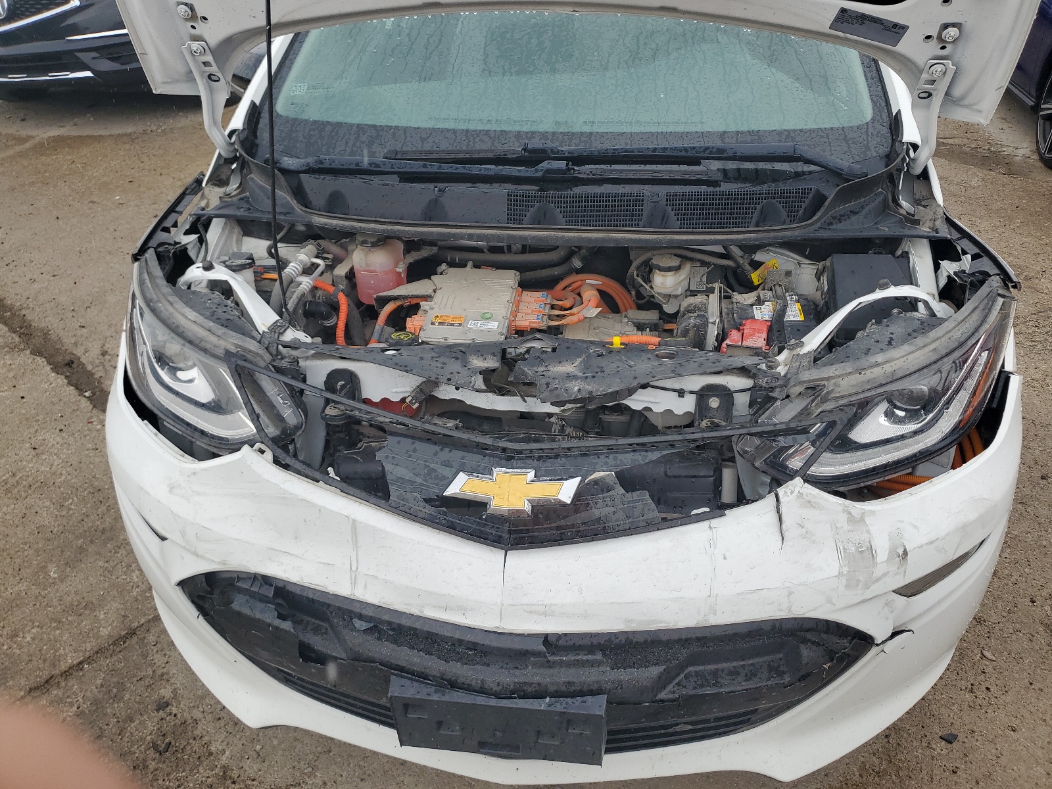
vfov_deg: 53.1
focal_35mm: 26
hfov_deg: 67.3
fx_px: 790
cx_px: 526
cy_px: 394
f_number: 1.5
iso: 50
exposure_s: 1/833
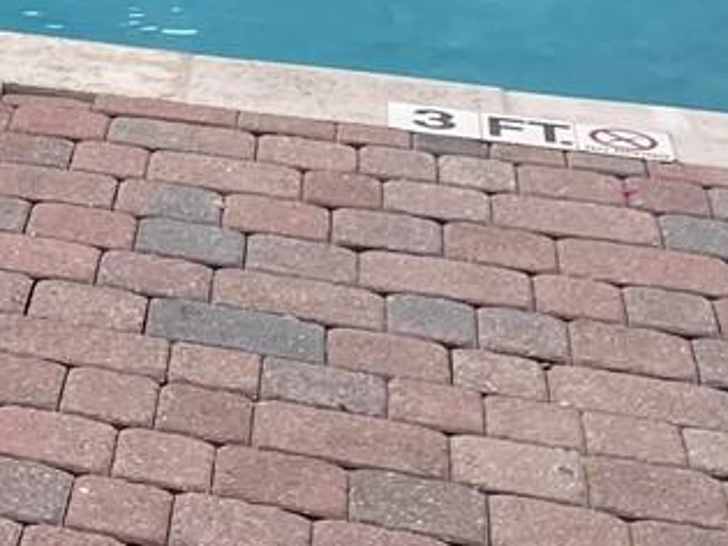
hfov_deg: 13.2
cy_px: -421
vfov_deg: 10.6
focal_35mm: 132
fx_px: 2775
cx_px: -647
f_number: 1.6
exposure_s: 1/4132
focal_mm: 4.2
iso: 32
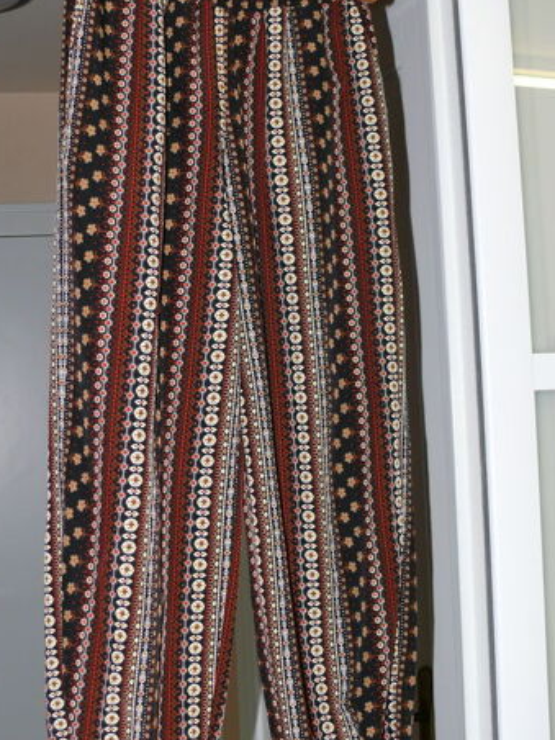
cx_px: 214
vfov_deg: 33.2
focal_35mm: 58
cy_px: 362
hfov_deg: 25.2
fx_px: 1240
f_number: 2.8
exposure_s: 1/30
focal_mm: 8.4
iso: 100
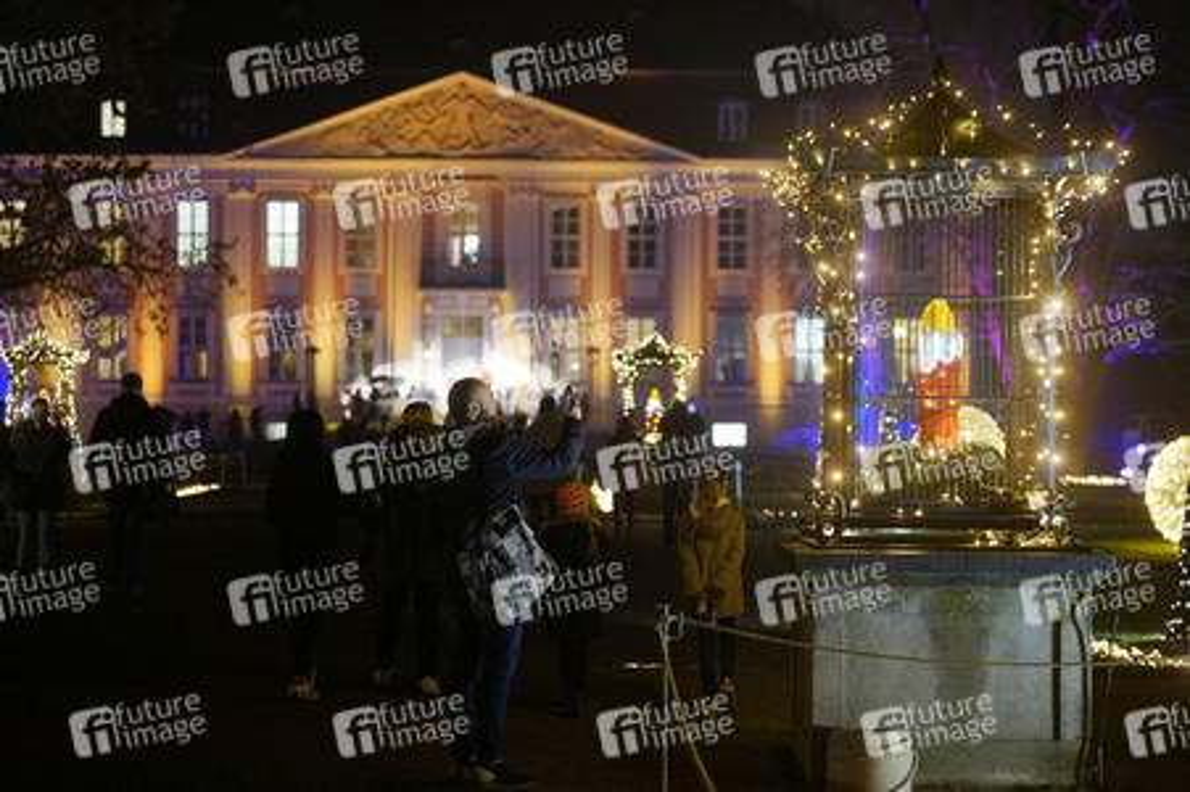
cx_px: 595
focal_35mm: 85
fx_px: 2808
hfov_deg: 23.9
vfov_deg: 16.0
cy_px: 396
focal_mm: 85
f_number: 2.8
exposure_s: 1/80
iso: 1600
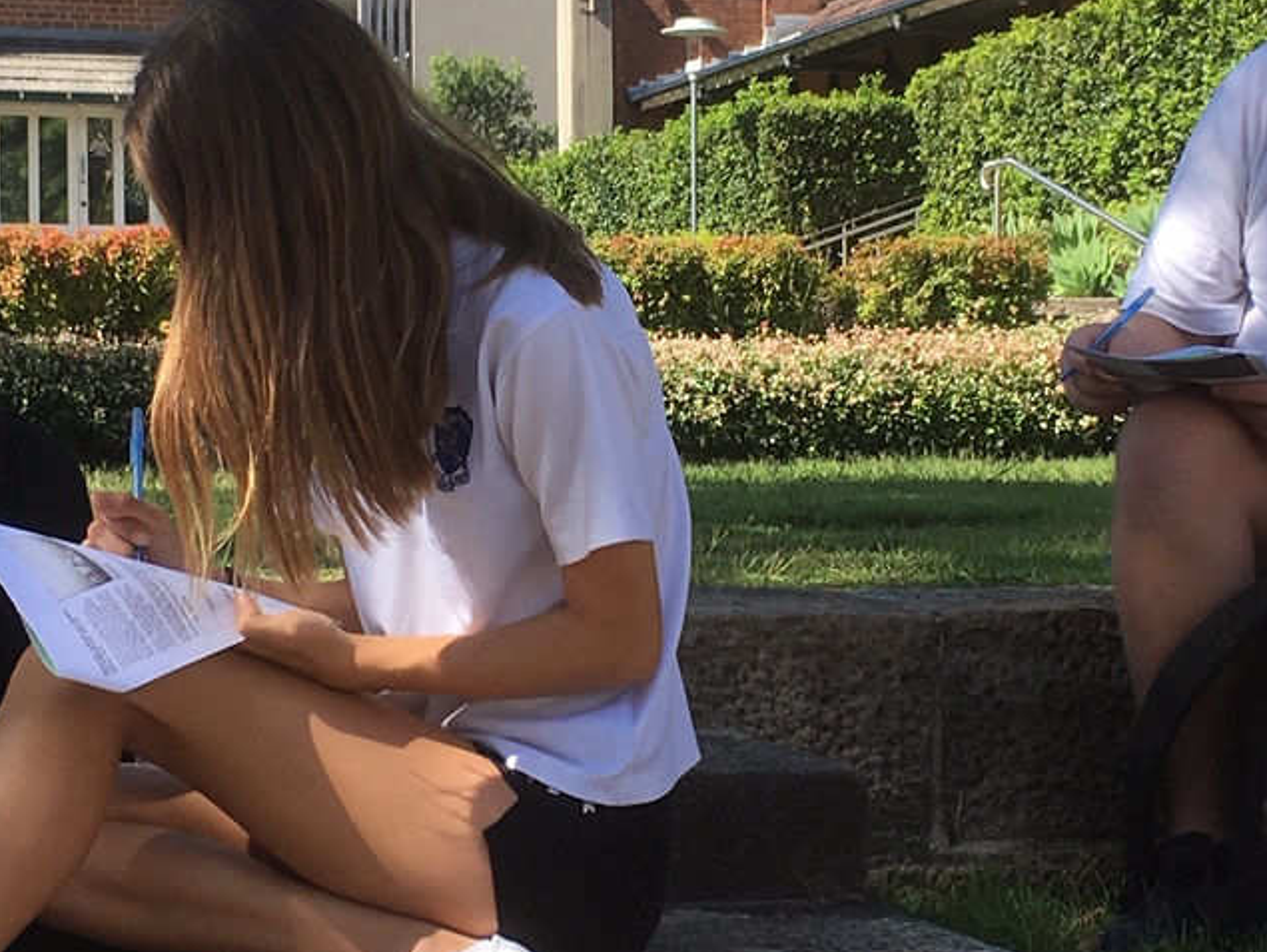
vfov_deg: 16.1
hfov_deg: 21.3
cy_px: 591
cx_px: 505
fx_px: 3369
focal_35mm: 92
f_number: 2.2
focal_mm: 4.15
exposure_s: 1/705
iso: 25
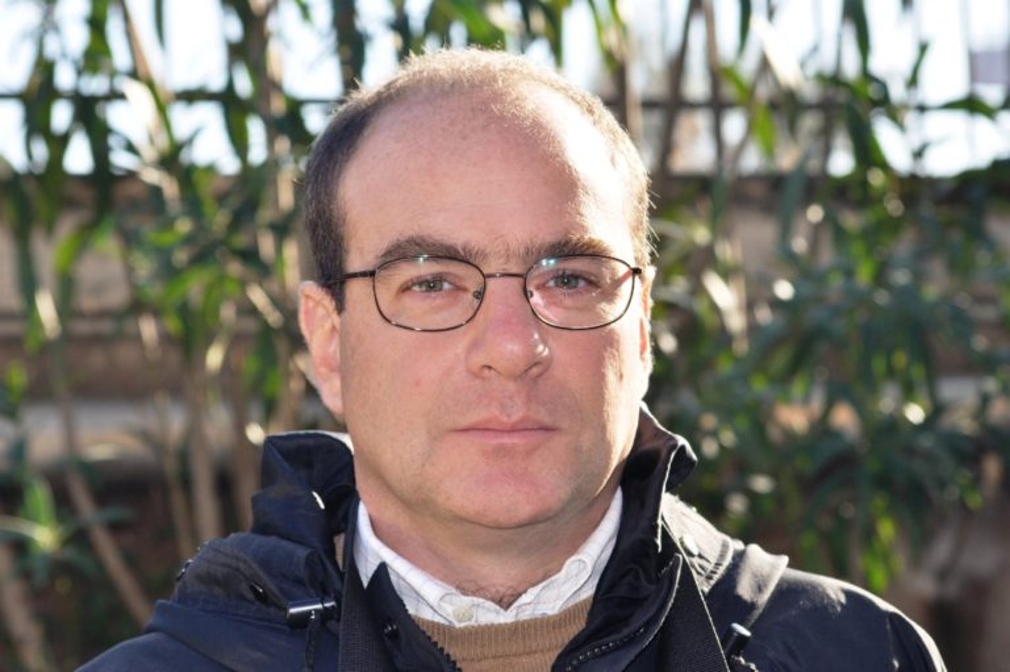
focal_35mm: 117
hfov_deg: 17.5
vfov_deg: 11.7
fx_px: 3280
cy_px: 336
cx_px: 505
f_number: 8
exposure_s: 1/200
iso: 200
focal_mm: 78
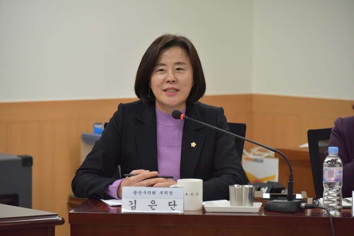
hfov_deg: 9.8
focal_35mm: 210
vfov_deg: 6.5
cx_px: 177
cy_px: 118
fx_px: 2065
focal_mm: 210
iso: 4500
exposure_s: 1/250
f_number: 5.6
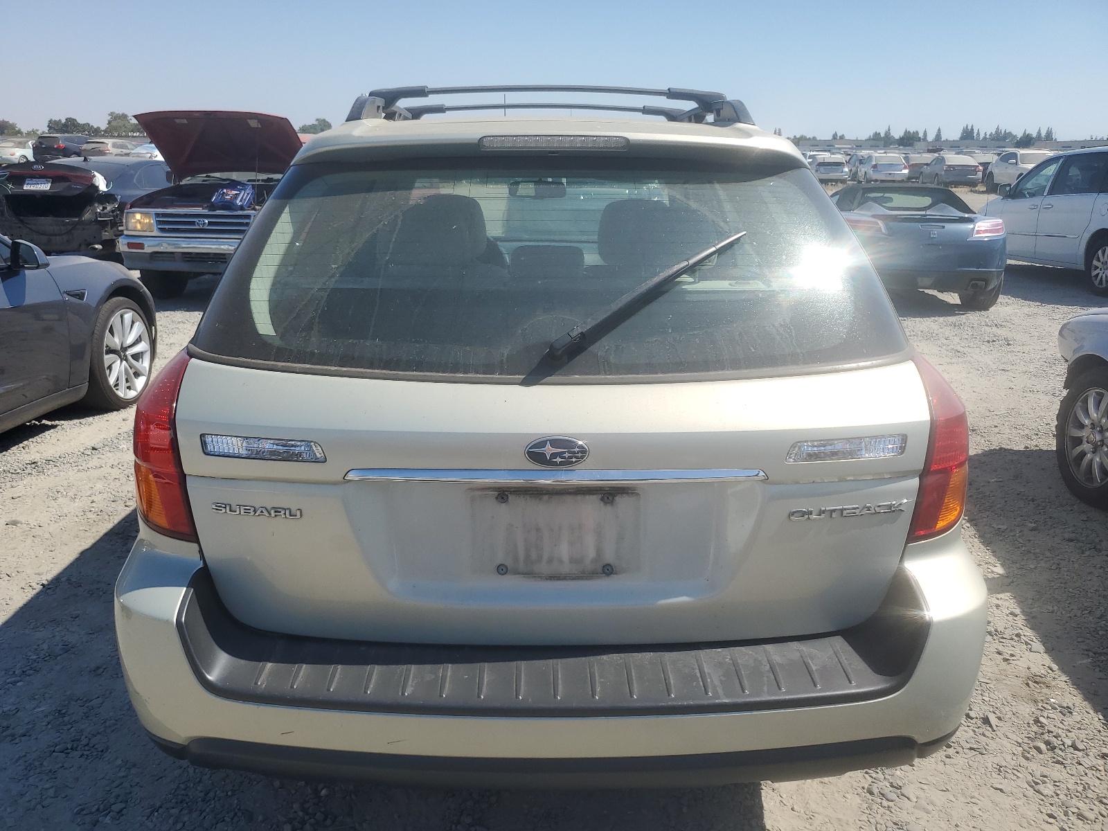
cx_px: 554
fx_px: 832
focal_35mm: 26
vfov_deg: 53.1
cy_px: 416
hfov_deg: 67.3
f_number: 1.5
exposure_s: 1/3333
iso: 50
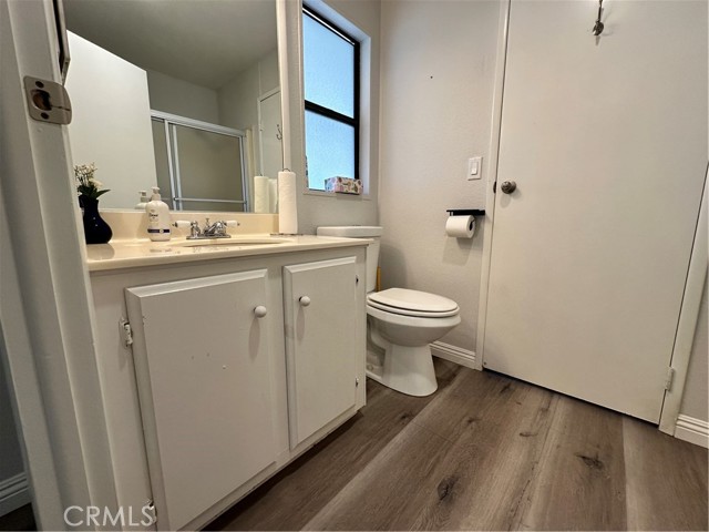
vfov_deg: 85.7
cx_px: 354
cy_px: 266
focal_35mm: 14
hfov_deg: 102.1
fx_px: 287
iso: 160
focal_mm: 2.22
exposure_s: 1/120
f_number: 2.2
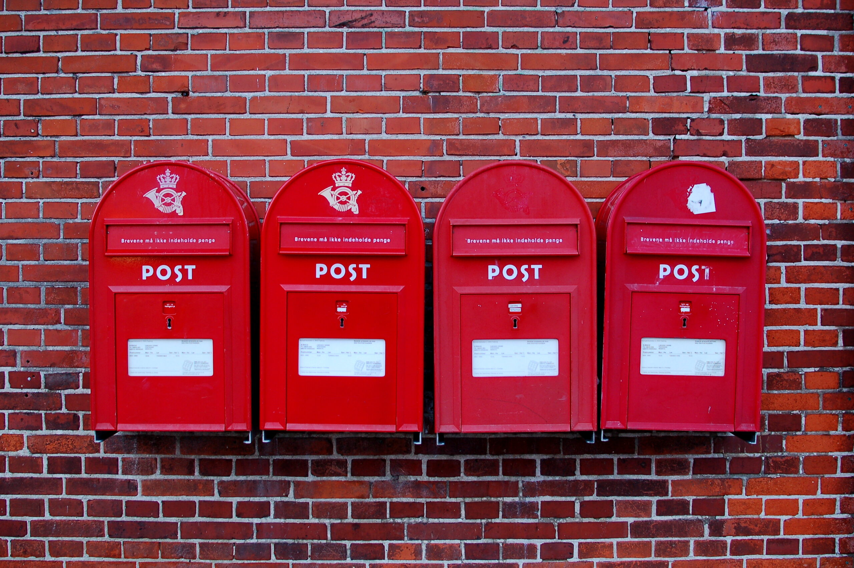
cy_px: 284
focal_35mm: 52
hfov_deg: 37.9
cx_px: 427
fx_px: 1244
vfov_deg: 25.7
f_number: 3.3
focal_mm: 35
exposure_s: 1/45
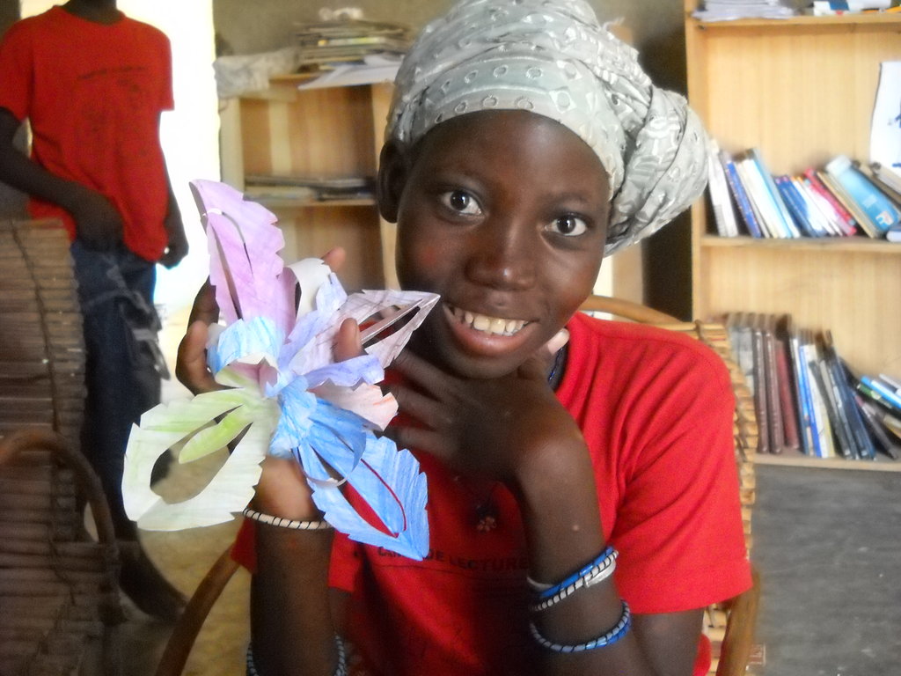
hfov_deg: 45.8
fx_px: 1067
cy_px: 338
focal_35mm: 41
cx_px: 450
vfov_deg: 35.1
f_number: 3.1
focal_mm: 6.72
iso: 800
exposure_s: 1/64
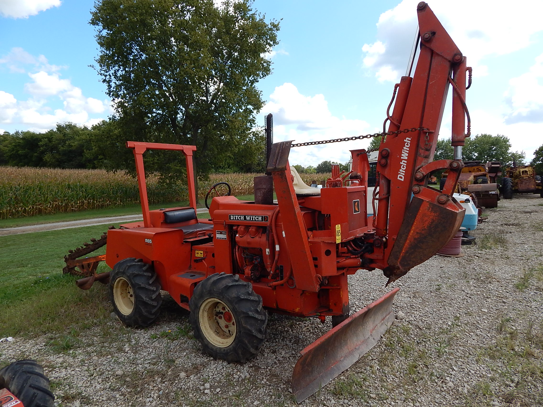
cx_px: 272
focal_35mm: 23
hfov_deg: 73.9
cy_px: 204
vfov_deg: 58.9
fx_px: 361
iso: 125
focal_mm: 4
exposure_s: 1/1000
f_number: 3
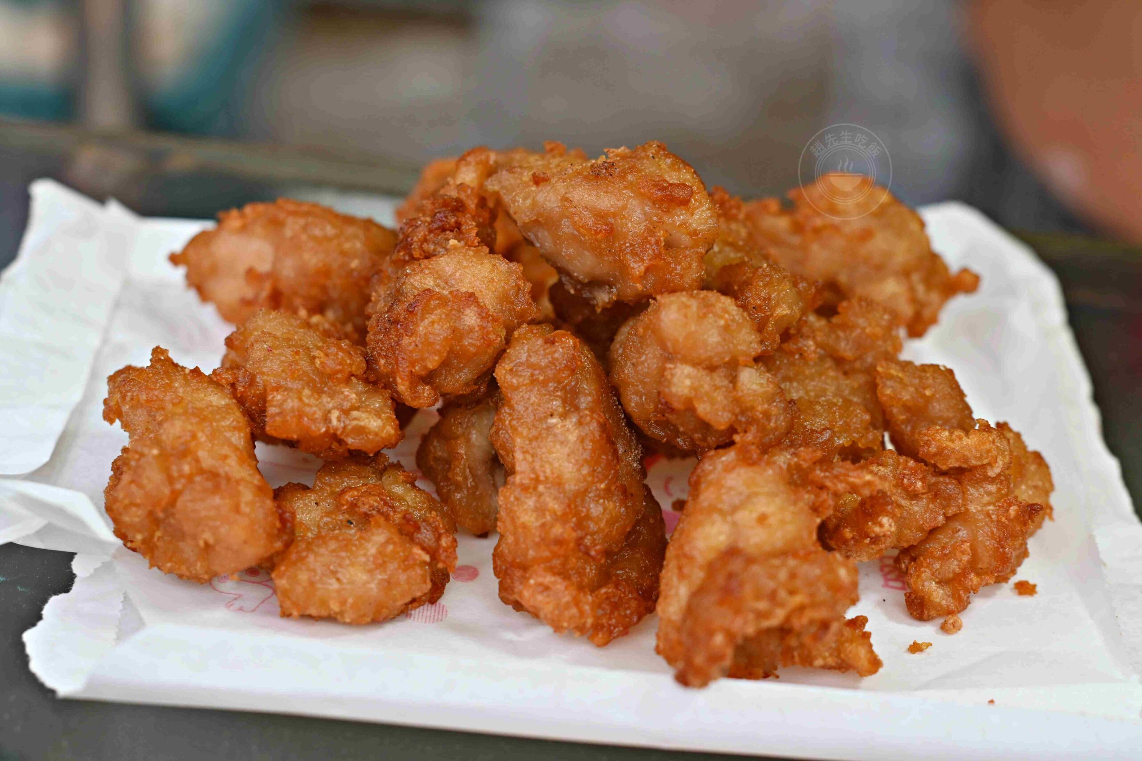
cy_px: 380
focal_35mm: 75
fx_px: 2379
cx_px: 571
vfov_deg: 18.2
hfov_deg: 27.0
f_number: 3.5
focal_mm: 50
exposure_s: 1/200
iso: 100
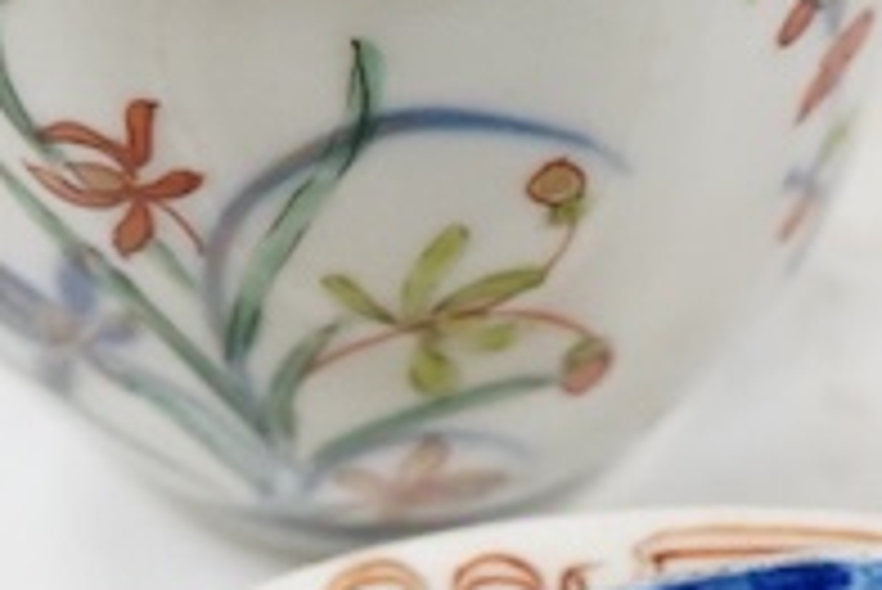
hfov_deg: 8.0
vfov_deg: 5.2
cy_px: 1401
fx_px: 6325
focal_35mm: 258
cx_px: 614
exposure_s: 1/250
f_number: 4
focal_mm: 30
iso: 2500
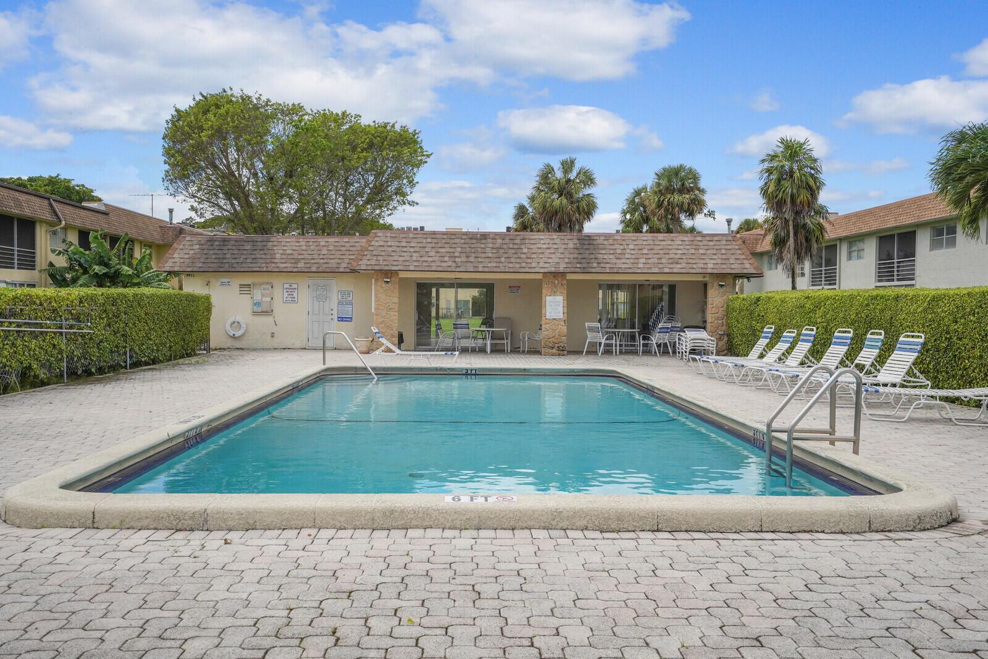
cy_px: 330
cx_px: 494
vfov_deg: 38.9
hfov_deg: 55.8
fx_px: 933
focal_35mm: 34
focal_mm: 34
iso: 800
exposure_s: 1/2000
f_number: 8
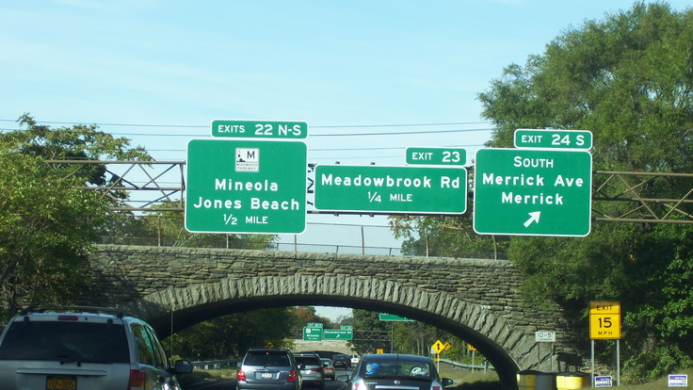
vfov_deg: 9.5
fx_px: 2352
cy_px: 254
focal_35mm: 128
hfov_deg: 16.8
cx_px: 370
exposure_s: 1/320
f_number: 4.6
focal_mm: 18
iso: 80
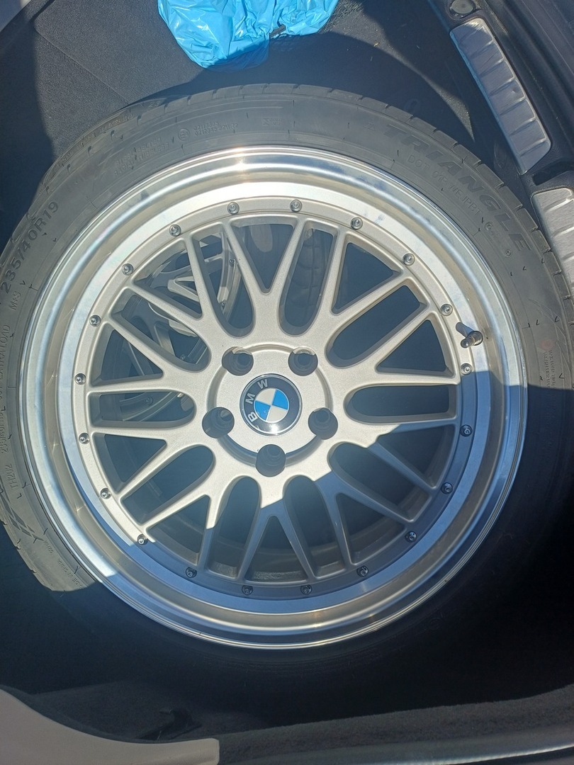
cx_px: 287
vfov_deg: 69.4
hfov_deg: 54.9
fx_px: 553
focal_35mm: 25
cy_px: 382
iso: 50
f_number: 1.8
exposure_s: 1/1460
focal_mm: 4.65
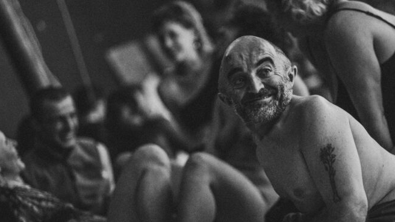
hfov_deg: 20.7
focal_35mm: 103
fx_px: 1079
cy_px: 131
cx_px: 205
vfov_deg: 11.8
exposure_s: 1/125
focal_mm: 56
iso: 5000
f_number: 1.2
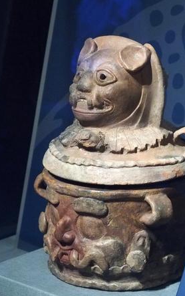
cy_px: 148
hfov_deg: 10.9
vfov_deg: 17.4
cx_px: 87
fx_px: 968
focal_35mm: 120
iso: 1600
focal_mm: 24
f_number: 2.8
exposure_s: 1/15
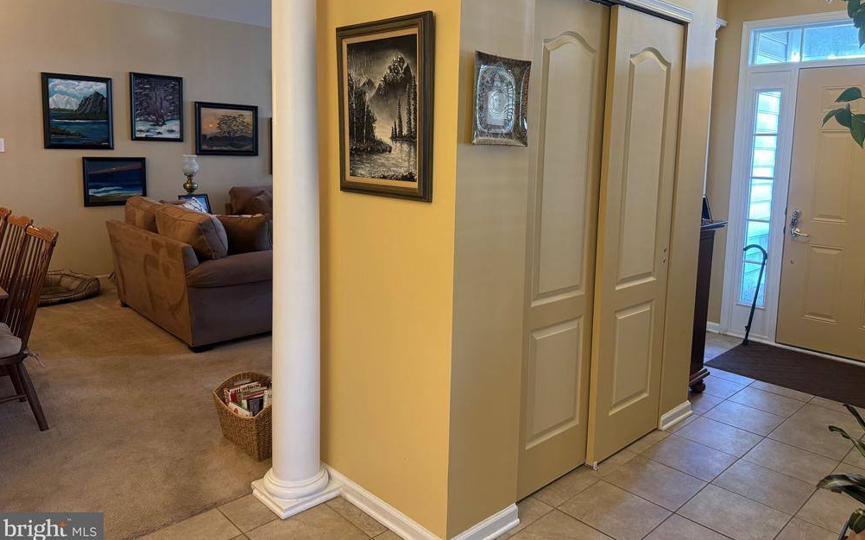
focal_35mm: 26
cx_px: 438
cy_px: 217
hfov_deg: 70.4
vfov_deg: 47.3
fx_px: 613
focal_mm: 6.76
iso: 320
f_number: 1.78
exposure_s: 1/60
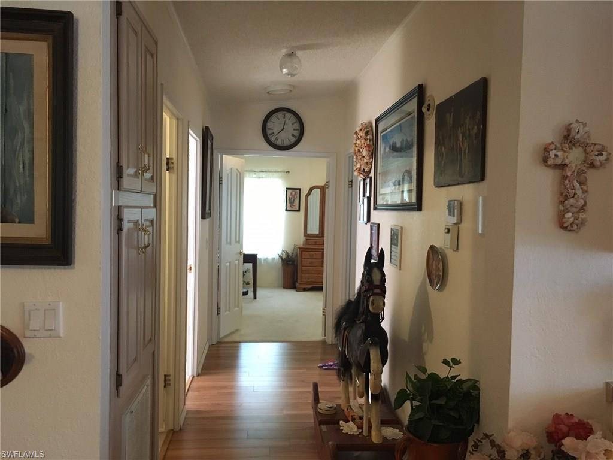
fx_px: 514
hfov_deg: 61.7
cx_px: 306
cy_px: 230
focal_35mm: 29
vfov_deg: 48.2
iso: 200
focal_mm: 4.15
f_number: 2.2
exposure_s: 1/30
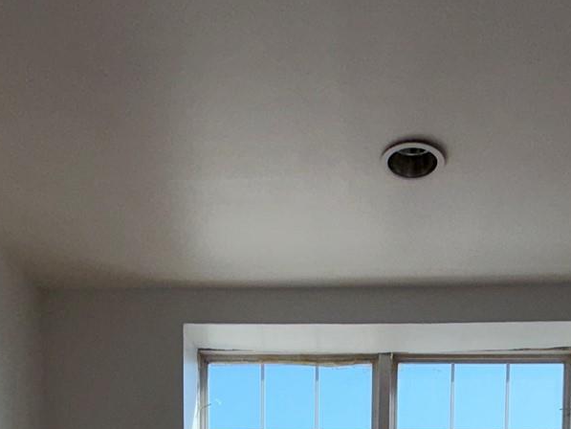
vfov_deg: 22.2
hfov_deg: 39.3
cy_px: 716
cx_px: 370
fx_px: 792
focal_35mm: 48
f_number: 2.2
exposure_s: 1/531
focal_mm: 2.22
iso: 16
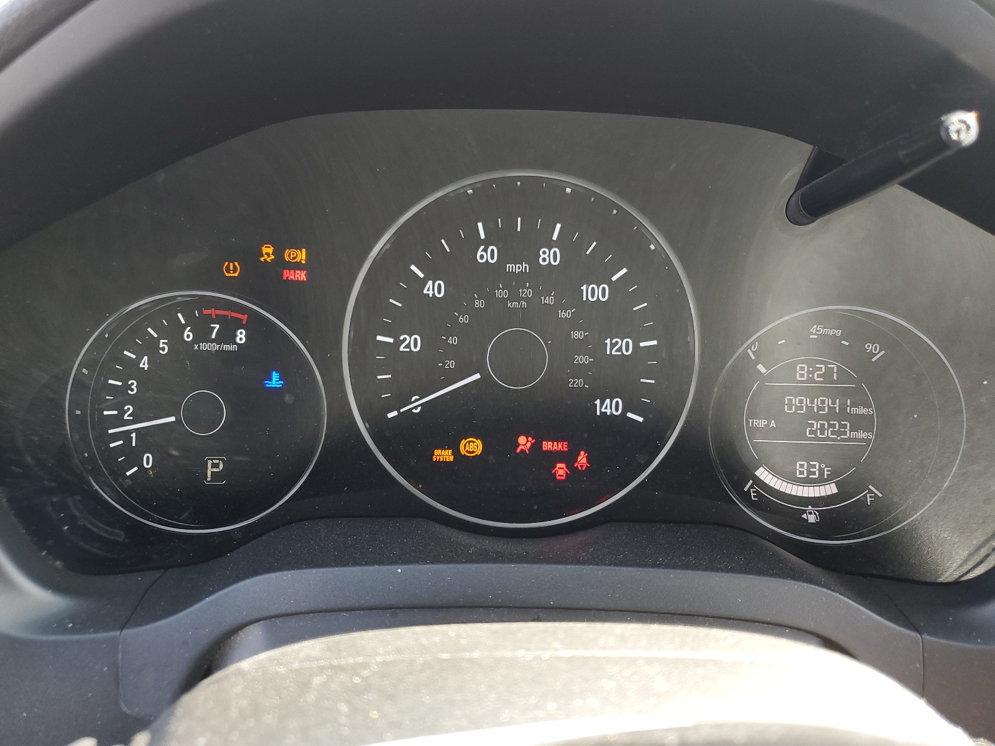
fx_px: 747
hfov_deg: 67.3
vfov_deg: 53.1
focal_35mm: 26
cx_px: 498
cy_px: 373
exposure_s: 1/120
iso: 68
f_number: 1.5
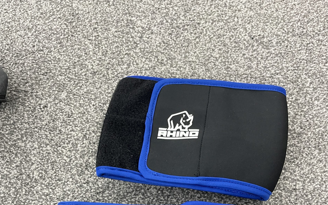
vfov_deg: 32.2
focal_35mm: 36
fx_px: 322
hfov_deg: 54.0
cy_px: 211
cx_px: 166
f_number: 1.6
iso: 500
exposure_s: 1/50
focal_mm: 5.1
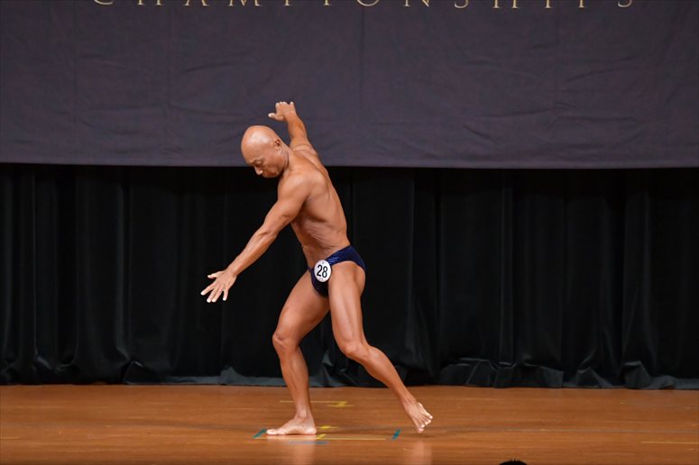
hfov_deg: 7.6
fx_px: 5240
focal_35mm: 270
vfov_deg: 5.1
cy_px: 232
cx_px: 350
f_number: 5.6
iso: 5000
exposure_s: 1/400
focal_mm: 180
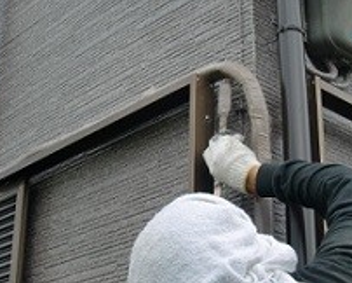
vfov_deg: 20.7
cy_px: 142
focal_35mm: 74
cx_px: 225
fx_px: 772
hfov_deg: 25.6
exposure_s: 1/100
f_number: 3.9
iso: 64
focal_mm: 6.66
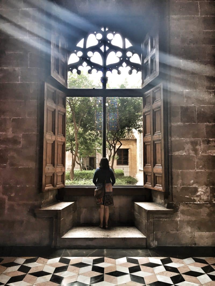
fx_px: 240
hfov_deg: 48.2
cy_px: 143
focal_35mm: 29
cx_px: 108
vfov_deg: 61.7
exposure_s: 1/33
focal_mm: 4.15
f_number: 2.2
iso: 32
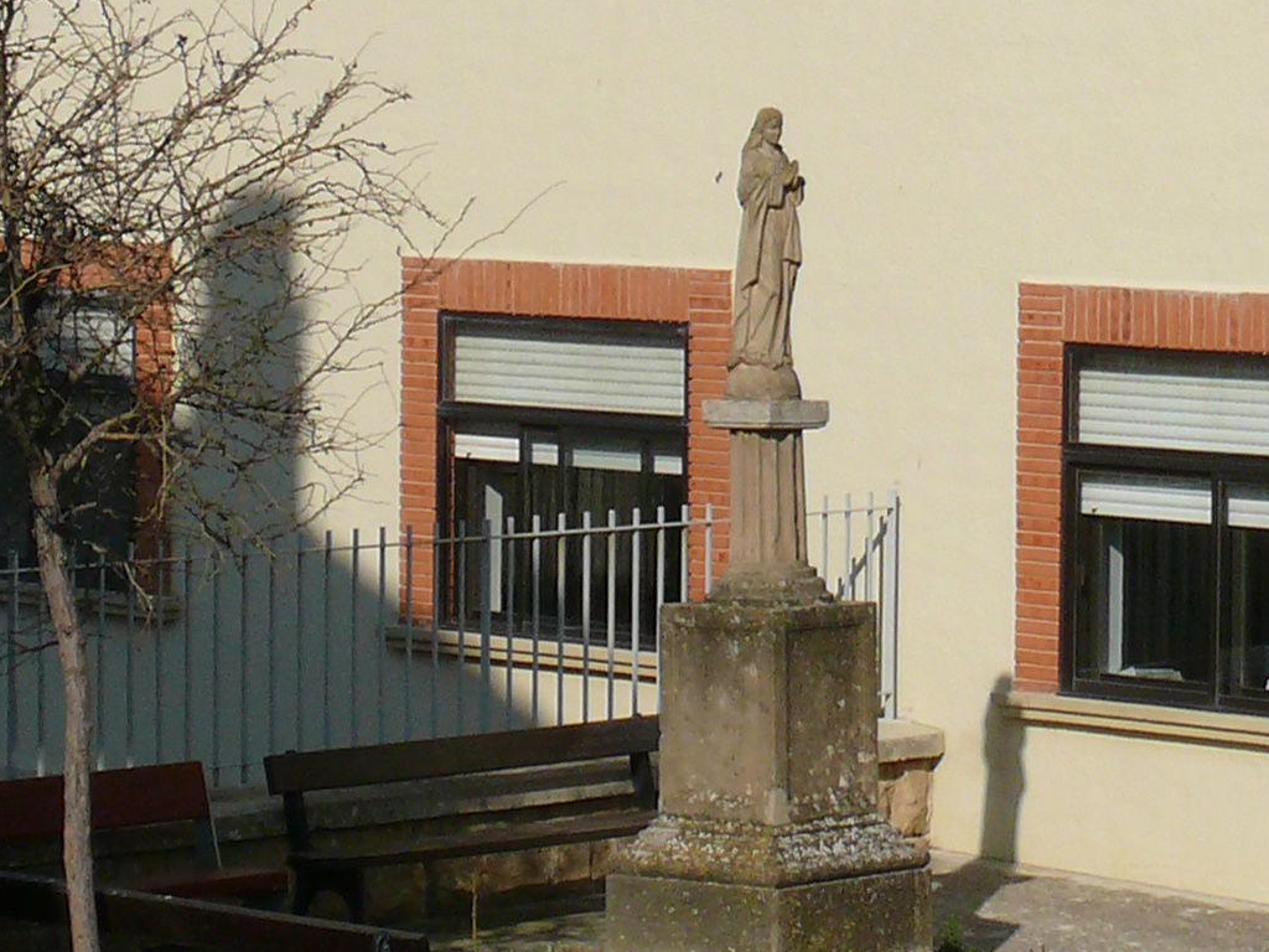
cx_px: 1065
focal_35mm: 146
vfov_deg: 10.1
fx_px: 5352
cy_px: -15
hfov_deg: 13.4
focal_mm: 8.7
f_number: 6.3
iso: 100
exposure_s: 1/800
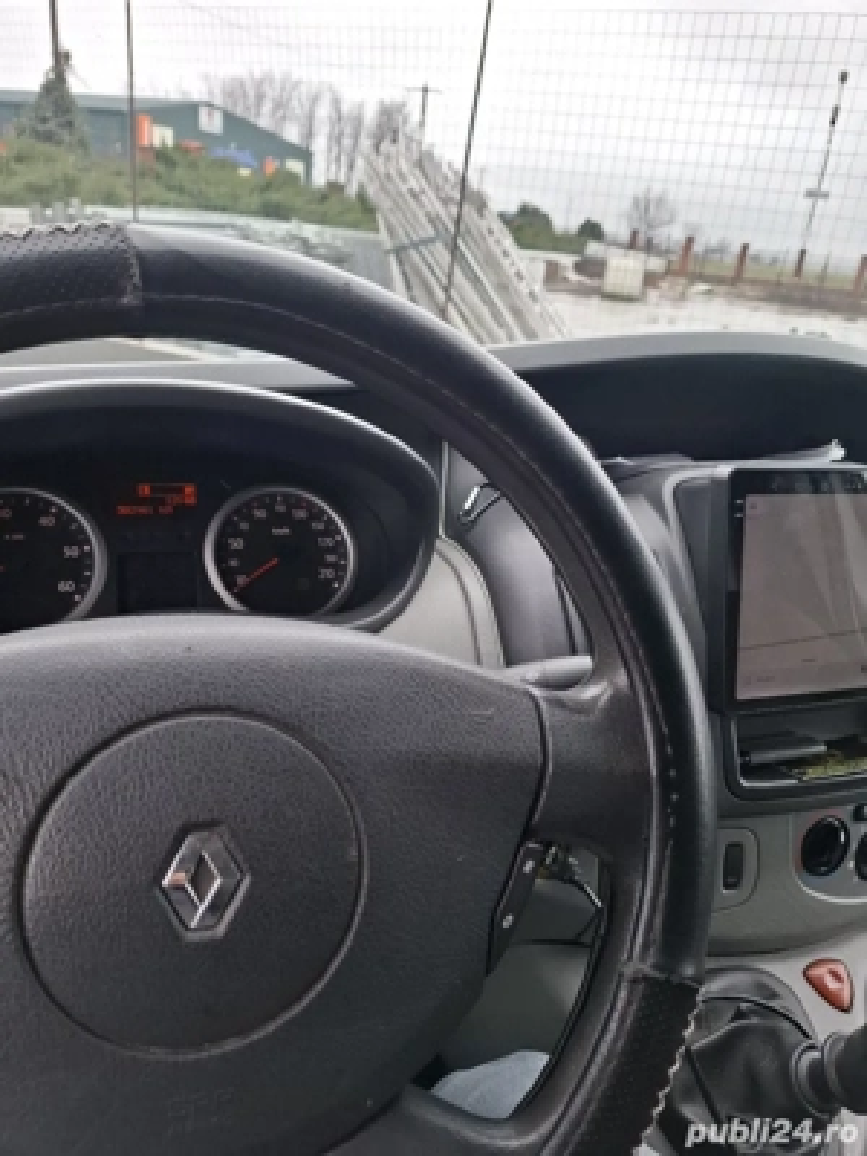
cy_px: 578
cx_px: 434
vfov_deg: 73.9
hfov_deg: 58.9
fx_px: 768
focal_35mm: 23
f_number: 1.8
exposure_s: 1/109
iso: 50
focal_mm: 5.54
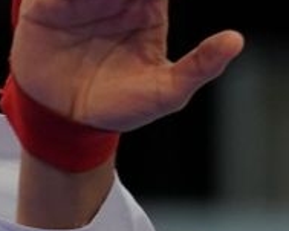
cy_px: 285
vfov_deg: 1.0
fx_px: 13208
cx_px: 1055
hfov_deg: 1.2
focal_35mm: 1545
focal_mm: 173
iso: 1000
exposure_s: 1/1000
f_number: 2.8
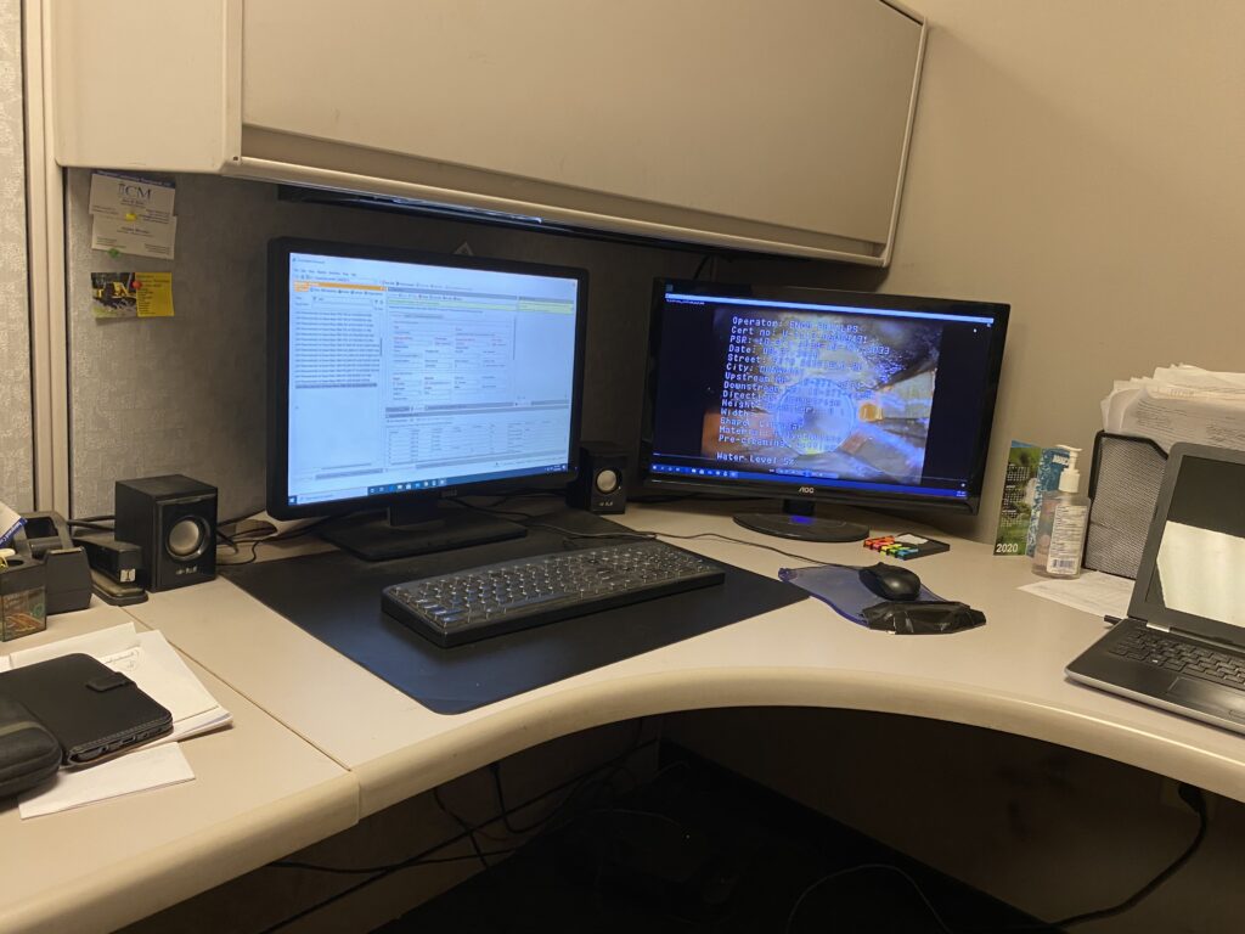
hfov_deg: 67.3
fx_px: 935
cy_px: 467
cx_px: 622
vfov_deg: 53.1
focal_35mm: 26
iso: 200
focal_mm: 4.25
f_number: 1.8
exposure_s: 1/60
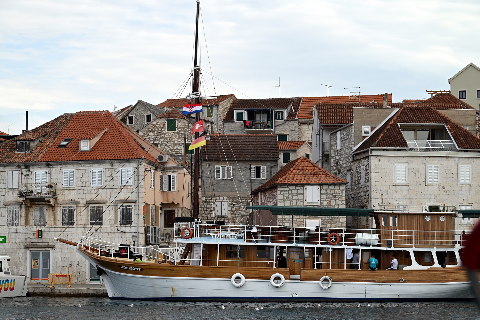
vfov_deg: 15.2
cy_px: 160
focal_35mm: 90
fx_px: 1200
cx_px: 240
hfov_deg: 22.6
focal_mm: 90
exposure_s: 1/500
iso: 100
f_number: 5.6
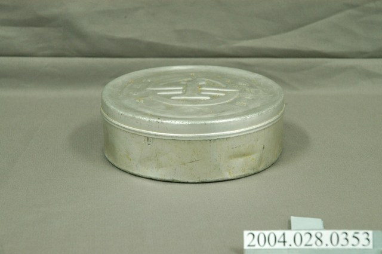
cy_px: 127
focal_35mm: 105
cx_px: 191
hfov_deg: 19.5
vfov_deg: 13.0
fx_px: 1113
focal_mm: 70
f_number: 8
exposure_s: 1/6
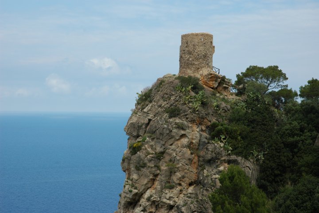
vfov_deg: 16.6
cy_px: 106
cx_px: 160
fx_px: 731
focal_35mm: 82
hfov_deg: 24.6
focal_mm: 55
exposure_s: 1/320
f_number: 9
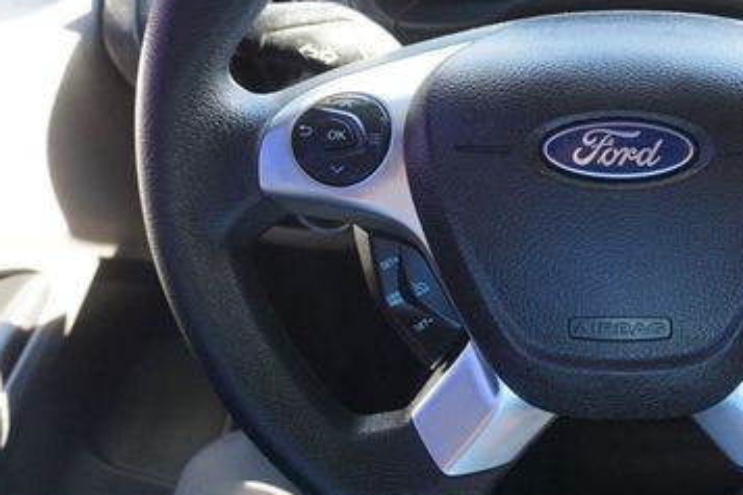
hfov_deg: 42.4
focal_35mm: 43
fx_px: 887
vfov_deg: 30.8
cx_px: 641
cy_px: 137
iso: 500
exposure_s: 1/60
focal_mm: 16
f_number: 4
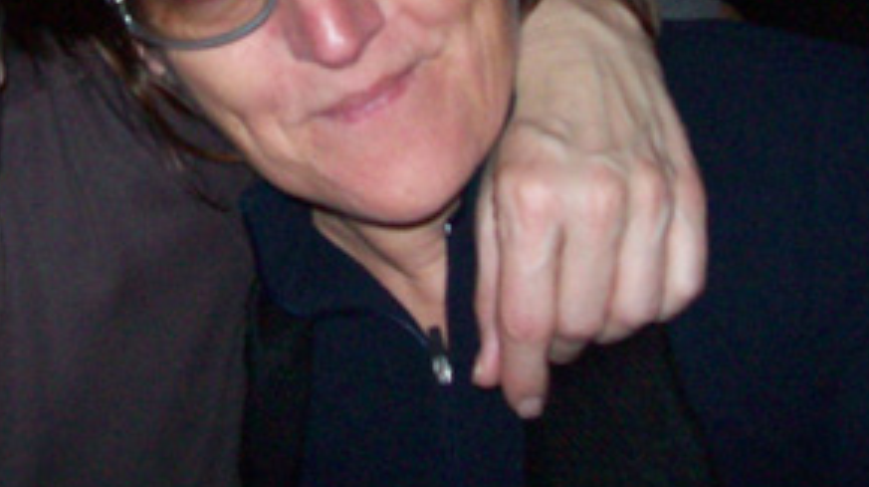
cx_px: 281
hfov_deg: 26.1
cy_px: -137
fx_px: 1865
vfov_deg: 14.3
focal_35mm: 81
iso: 200
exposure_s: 1/64
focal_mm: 6
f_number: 2.7
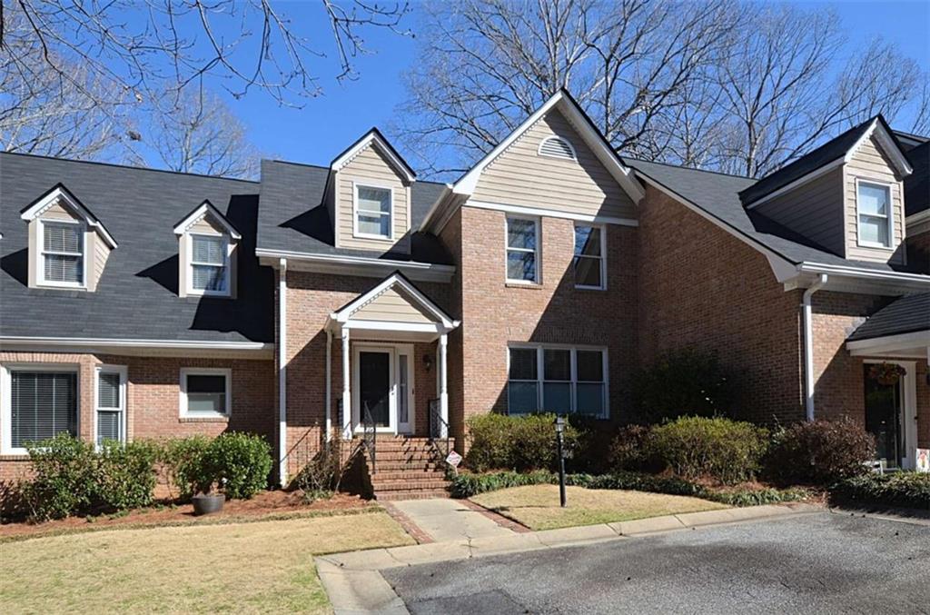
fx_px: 541
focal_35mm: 21
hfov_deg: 81.4
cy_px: 308
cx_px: 465
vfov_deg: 59.2
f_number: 8
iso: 125
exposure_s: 1/250
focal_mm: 14
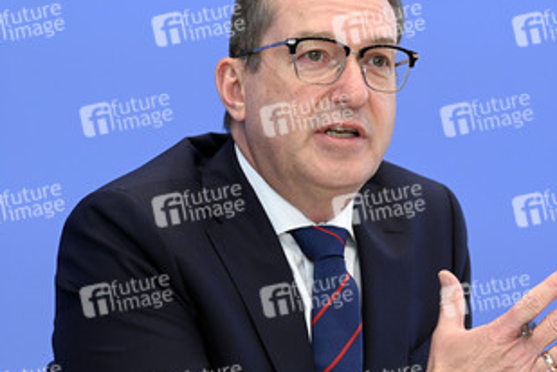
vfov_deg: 5.5
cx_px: 331
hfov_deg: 8.3
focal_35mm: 248
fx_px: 3837
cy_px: 161
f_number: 5.6
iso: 2500
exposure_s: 1/400
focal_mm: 170
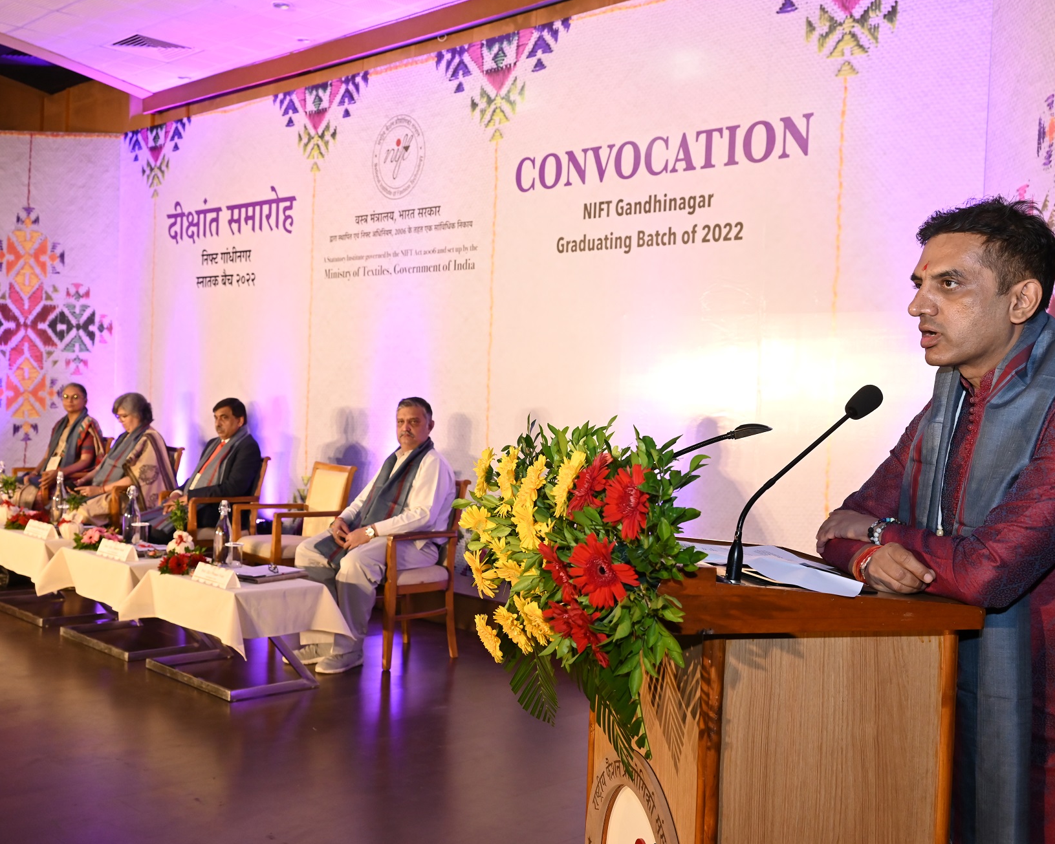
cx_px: 522
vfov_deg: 38.6
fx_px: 1205
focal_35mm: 39
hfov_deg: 47.3
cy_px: 422
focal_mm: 33.5
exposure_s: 1/160
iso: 1600
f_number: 6.3
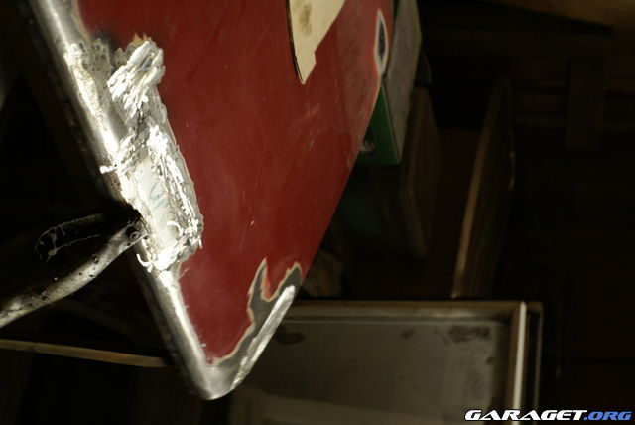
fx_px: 1324
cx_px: 318
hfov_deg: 27.0
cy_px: 212
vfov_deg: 18.2
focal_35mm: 75
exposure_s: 1/8
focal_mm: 50
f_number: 8
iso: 400
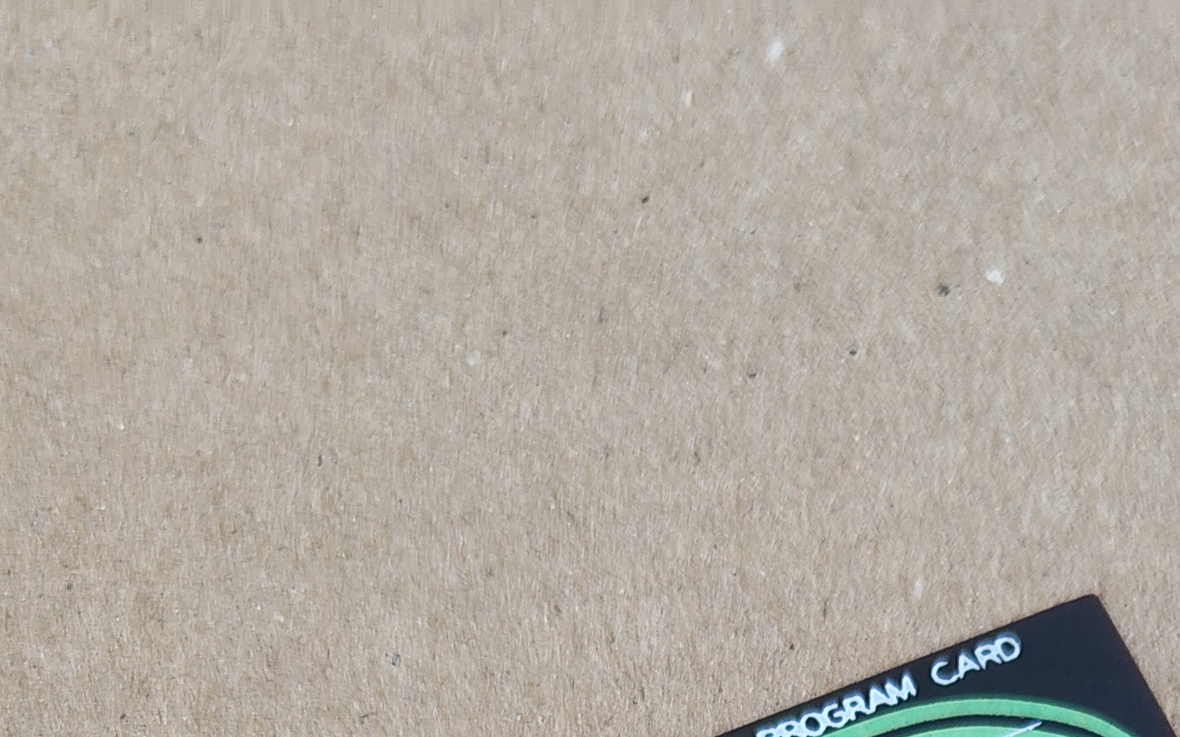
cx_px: 880
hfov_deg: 27.5
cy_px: 1264
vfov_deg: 15.5
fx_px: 2380
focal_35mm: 74
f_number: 1.8
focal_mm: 5.56
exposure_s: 1/172
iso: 100
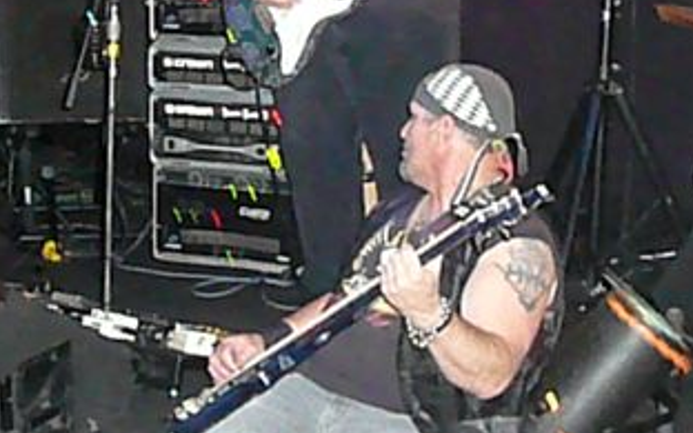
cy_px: 220
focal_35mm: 76
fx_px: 1435
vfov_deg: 17.2
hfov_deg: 27.1
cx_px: 280
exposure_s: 1/30
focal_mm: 5.2
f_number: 2.8
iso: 1600
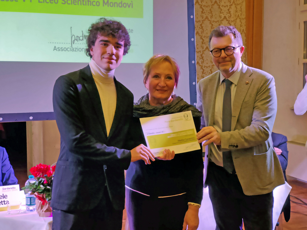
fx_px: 319
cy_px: 115
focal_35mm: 36
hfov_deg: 51.4
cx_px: 154
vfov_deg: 39.7
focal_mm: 6.25
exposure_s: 1/25
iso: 666
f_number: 2.4
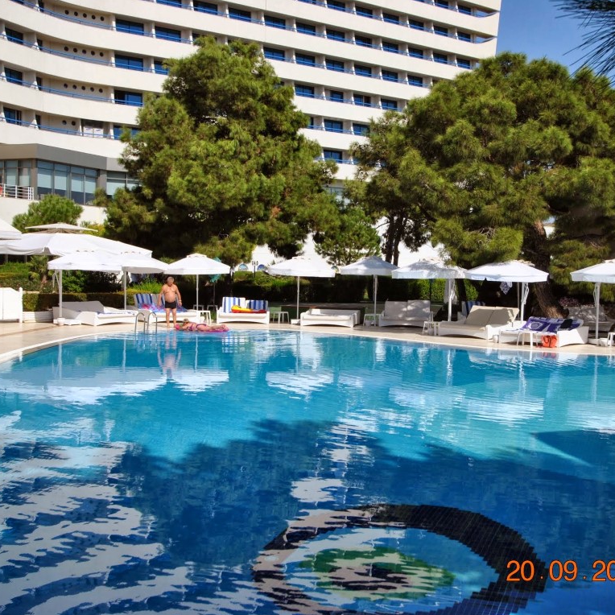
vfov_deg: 36.8
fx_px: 925
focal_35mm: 46
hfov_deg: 36.7
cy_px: 308
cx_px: 361
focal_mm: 24
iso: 100
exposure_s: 1/320
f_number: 9
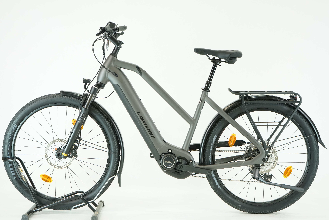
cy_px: 110
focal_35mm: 64
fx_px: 585
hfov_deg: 31.4
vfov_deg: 21.2
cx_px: 164
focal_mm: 64
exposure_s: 1/200
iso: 2500
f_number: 5.6
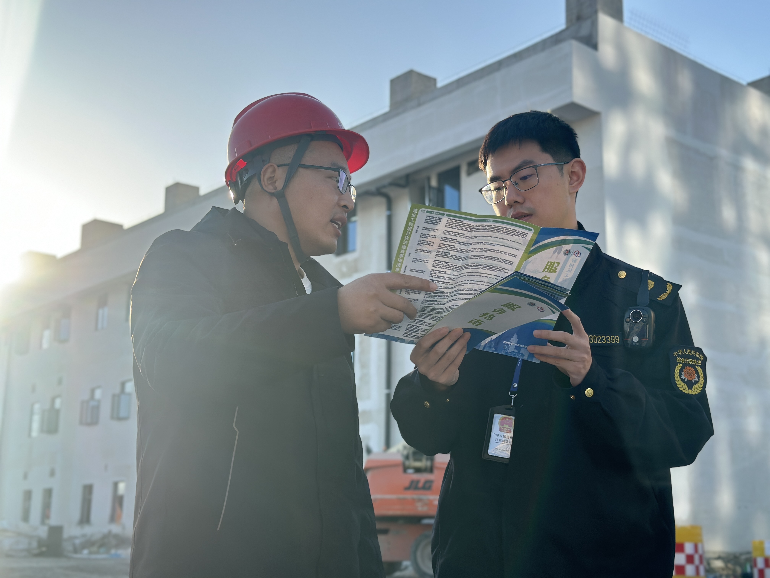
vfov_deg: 30.3
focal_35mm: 48
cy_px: 289
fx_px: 1068
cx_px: 385
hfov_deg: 39.7
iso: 100
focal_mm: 6.86
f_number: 1.78
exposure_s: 1/2469
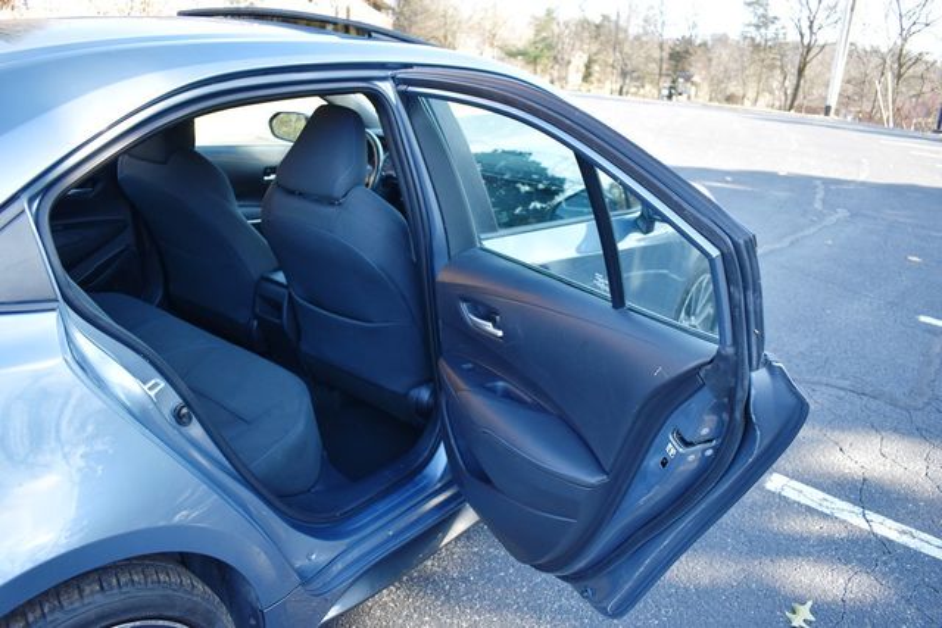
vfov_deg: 48.0
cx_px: 471
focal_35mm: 27
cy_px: 314
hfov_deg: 67.4
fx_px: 707
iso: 500
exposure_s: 1/250
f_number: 3.5
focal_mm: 18
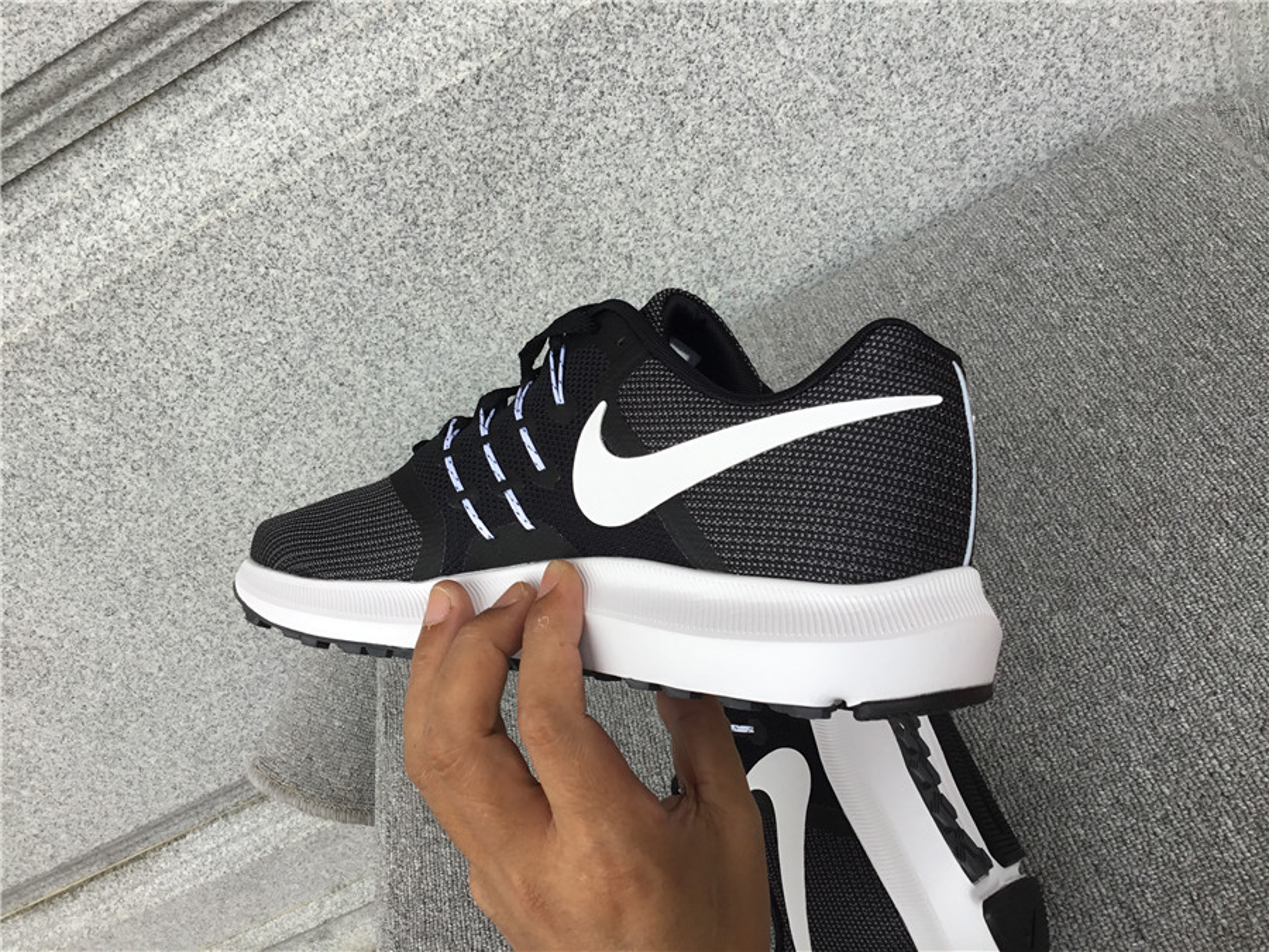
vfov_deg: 45.4
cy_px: 476
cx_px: 634
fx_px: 1136
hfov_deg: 58.4
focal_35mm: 31
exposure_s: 1/127
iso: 25
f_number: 2.4
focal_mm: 3.3
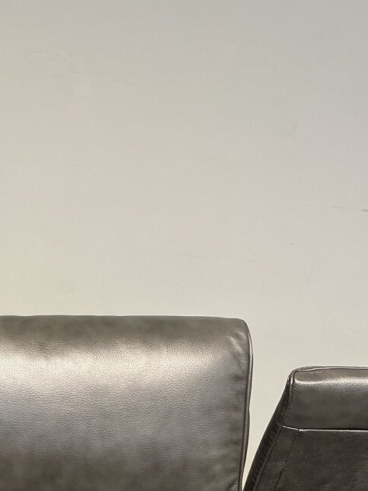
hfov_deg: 22.0
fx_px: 921
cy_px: 604
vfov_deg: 26.2
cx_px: 28
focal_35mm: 65
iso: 160
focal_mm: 4.2
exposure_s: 1/60
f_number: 1.6
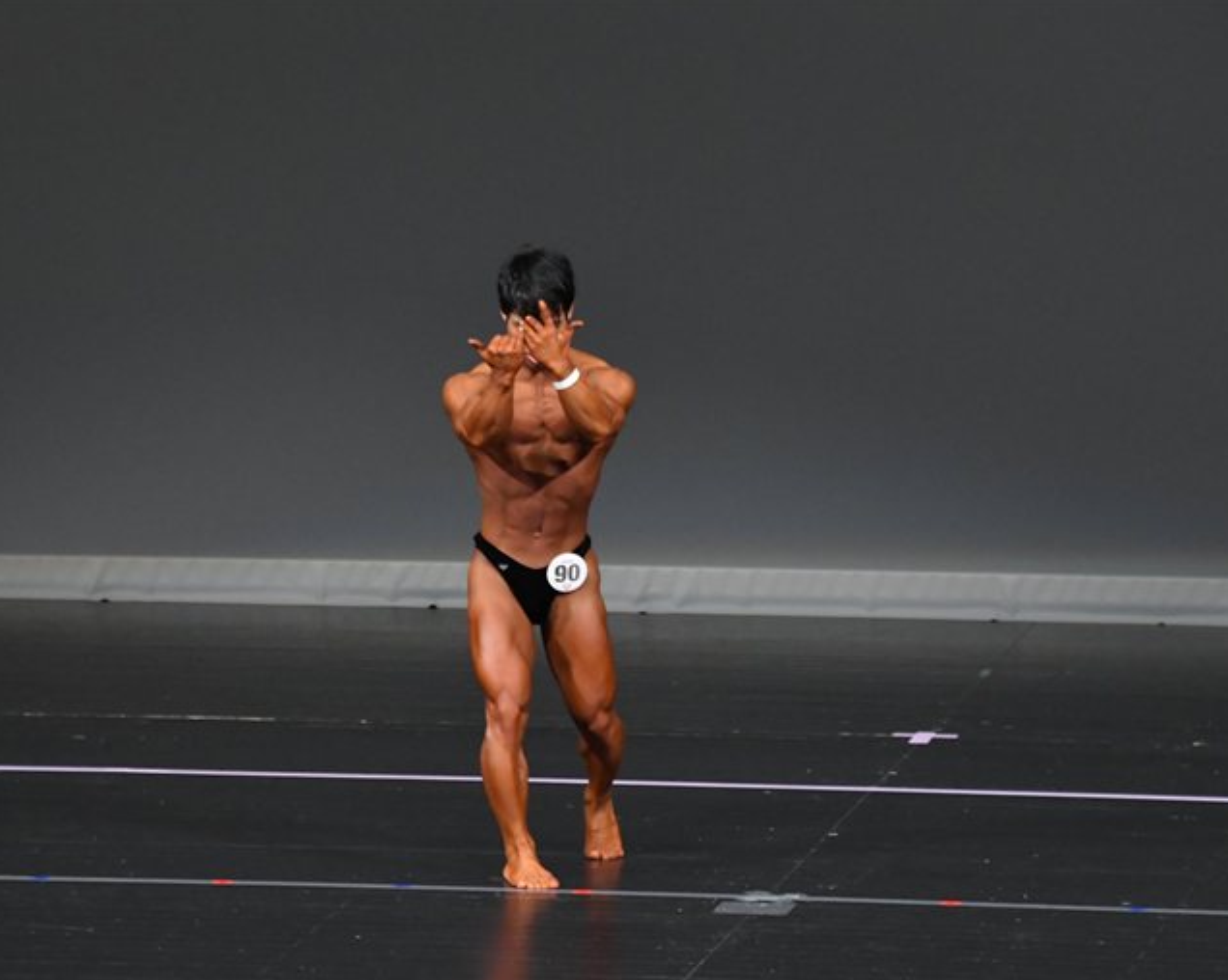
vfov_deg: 4.7
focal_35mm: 326
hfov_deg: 5.9
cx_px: 520
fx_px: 11841
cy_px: 490
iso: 4000
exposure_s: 1/400
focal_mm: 190
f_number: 5.6
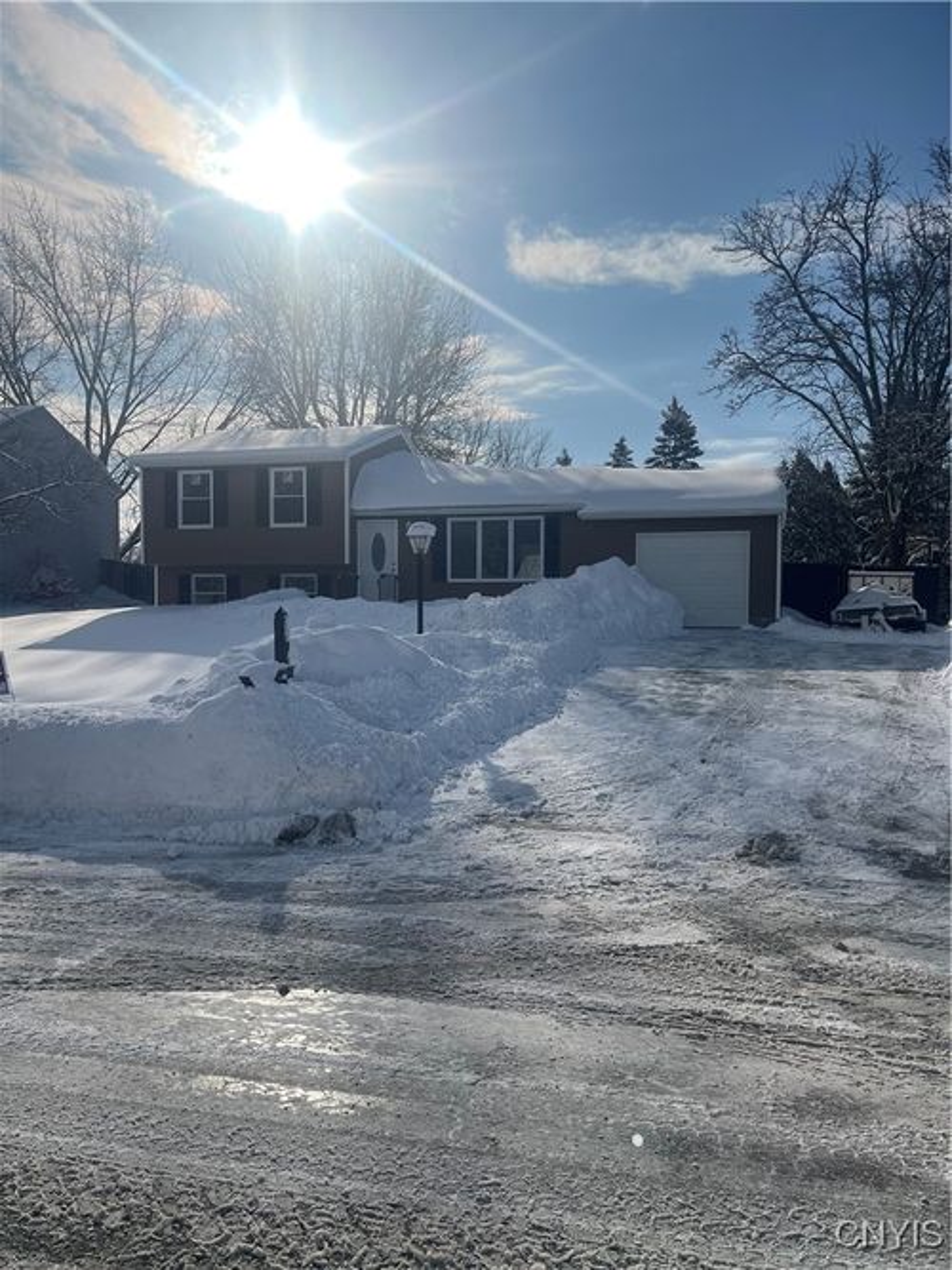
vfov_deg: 67.3
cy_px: 635
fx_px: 954
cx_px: 476
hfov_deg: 53.0
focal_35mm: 26
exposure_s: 1/17241
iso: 50
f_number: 1.6
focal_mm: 5.1
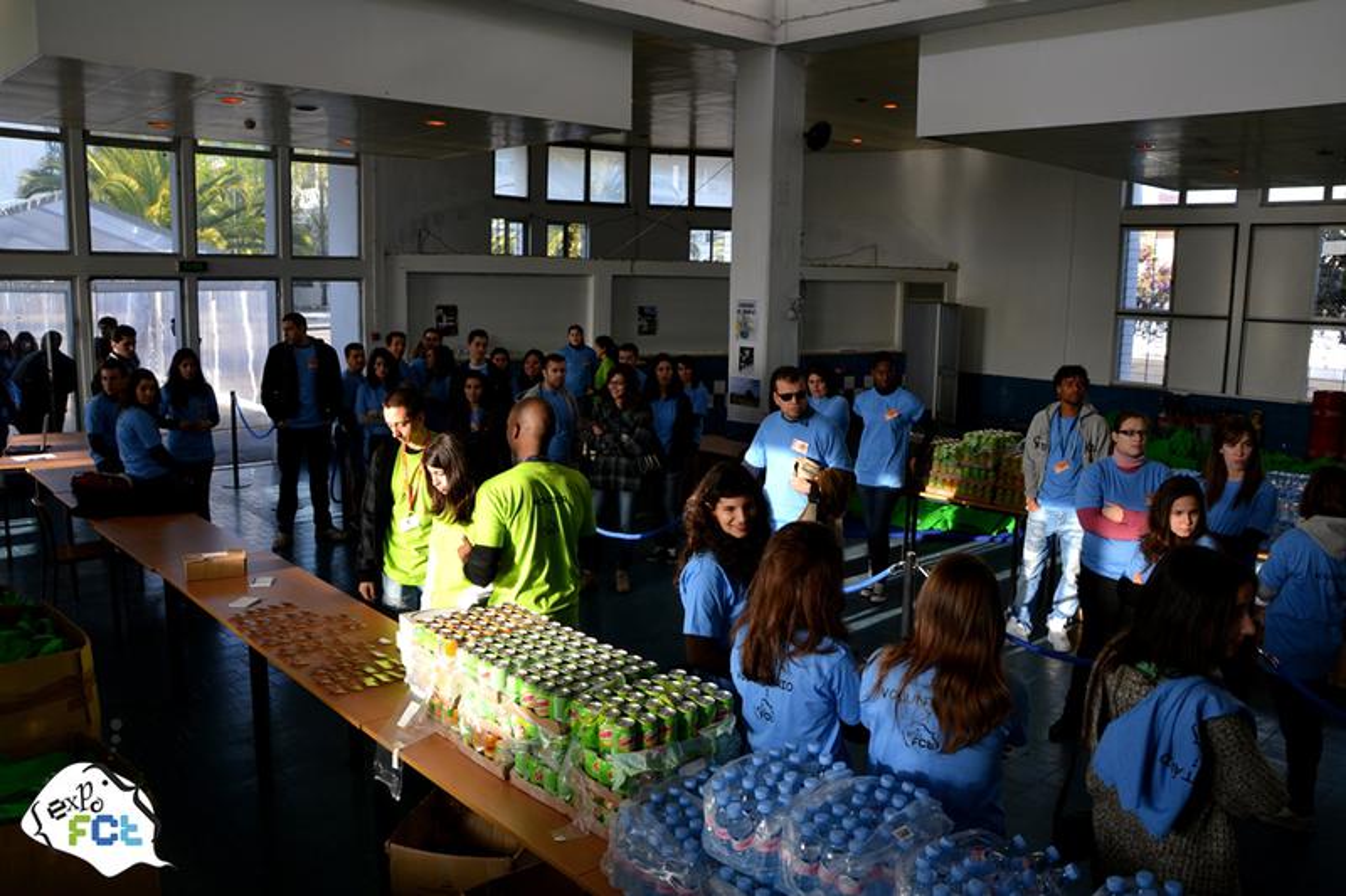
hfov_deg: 67.4
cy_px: 448
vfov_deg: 47.9
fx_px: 1009
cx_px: 673
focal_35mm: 27
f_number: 5.6
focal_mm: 18
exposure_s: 1/125
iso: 180
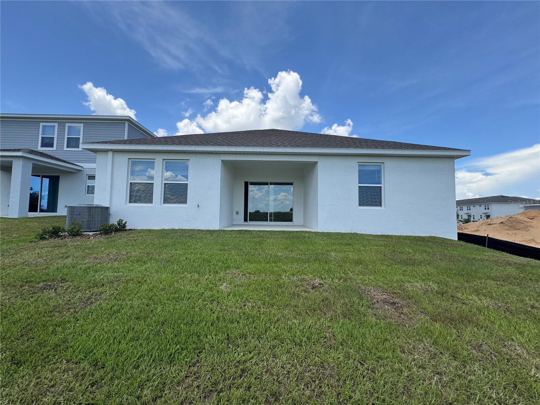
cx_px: 270
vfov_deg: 85.7
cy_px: 202
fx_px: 218
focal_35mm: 14
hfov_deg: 102.1
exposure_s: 1/1094
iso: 50
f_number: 2.2
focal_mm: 2.22
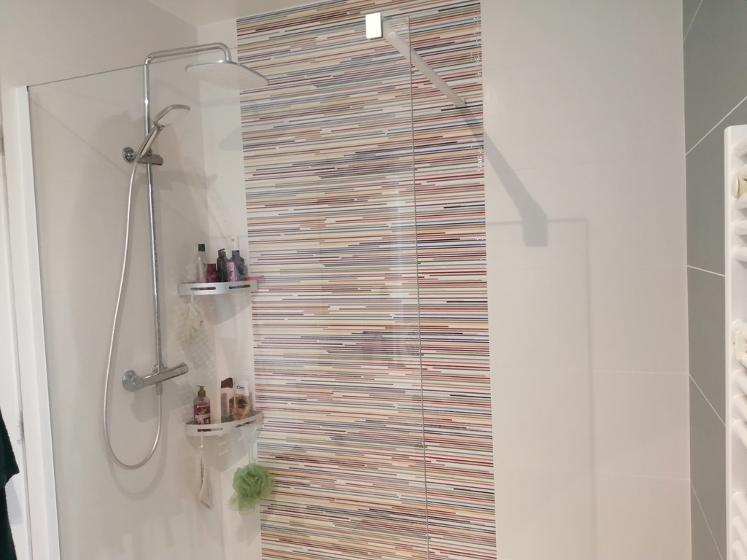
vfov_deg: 53.1
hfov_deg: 67.3
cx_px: 374
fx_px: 561
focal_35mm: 26
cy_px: 280
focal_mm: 3.6
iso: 200
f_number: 1.8
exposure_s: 1/33.3
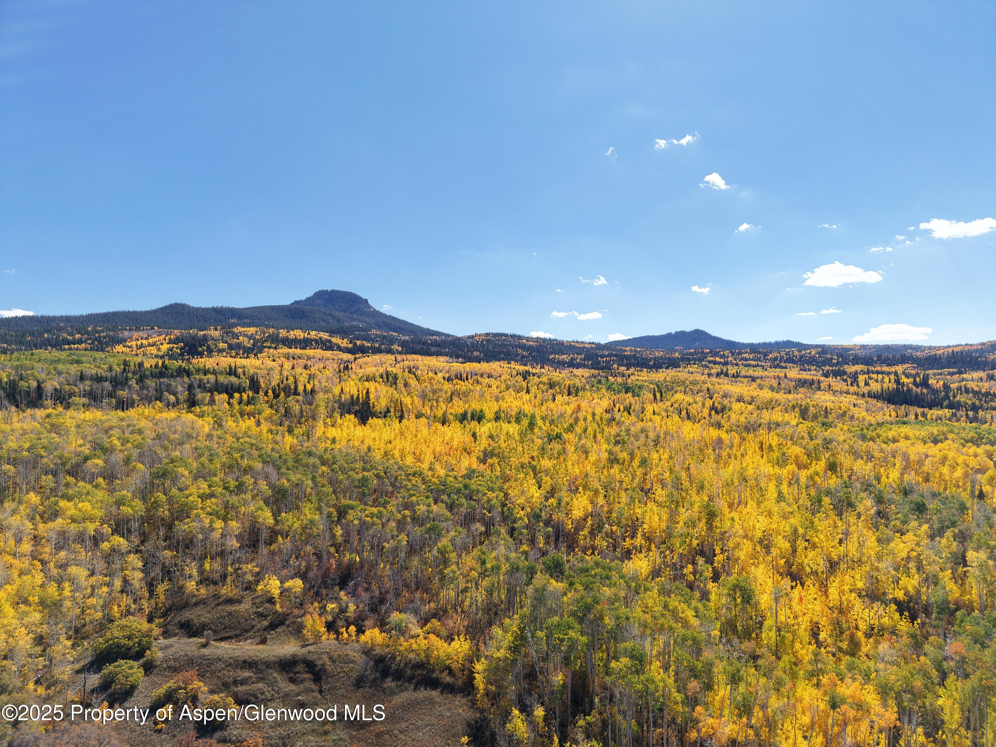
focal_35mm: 24
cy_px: 374
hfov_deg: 71.6
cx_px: 498
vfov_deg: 56.8
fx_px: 691
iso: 180
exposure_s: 1/3000
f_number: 1.8
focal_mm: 8.67
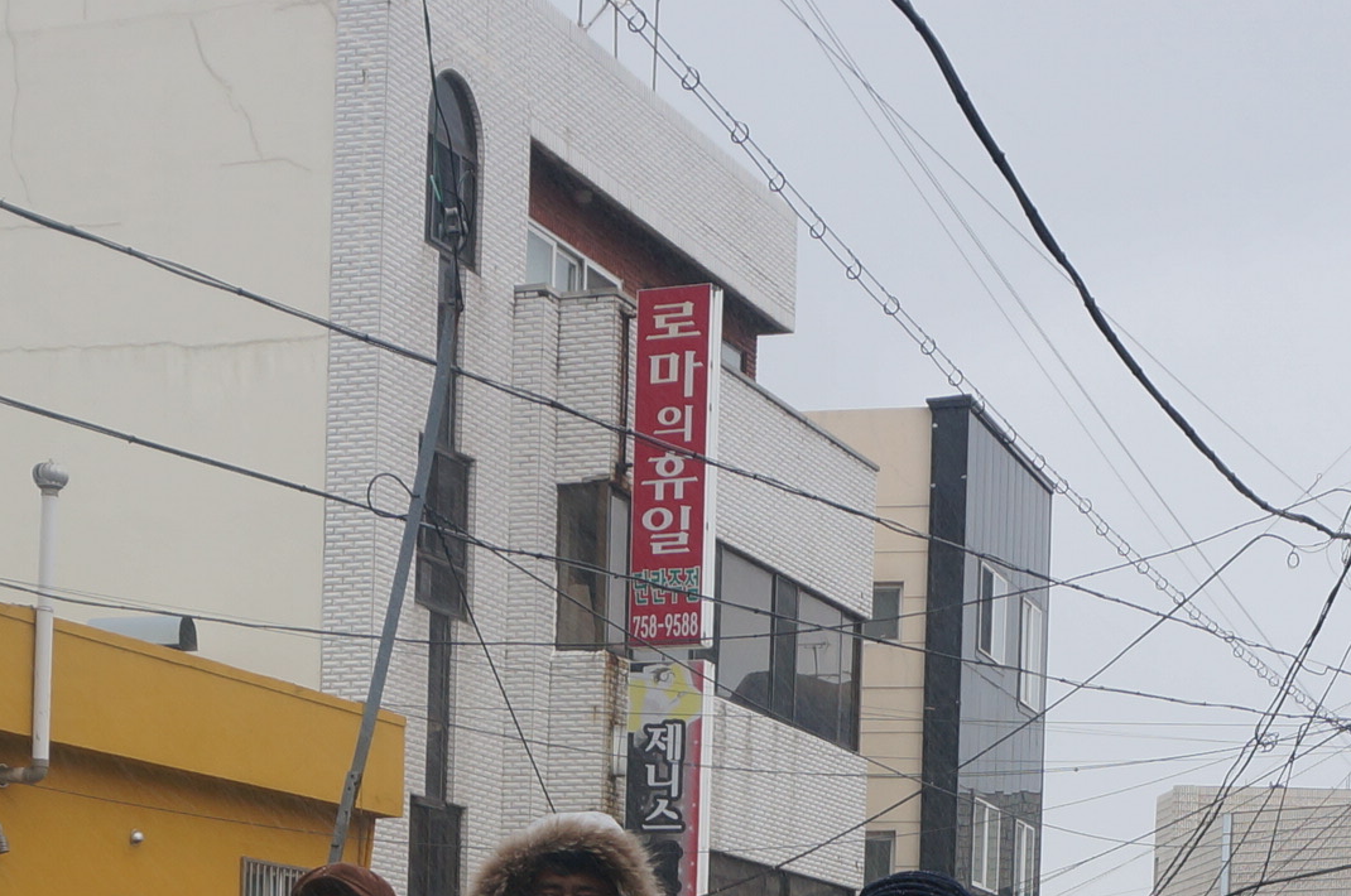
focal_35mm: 80
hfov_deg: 25.4
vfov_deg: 15.6
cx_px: 768
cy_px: 1352
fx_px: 2998
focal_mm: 16
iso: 100
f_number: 5.6
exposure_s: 1/80
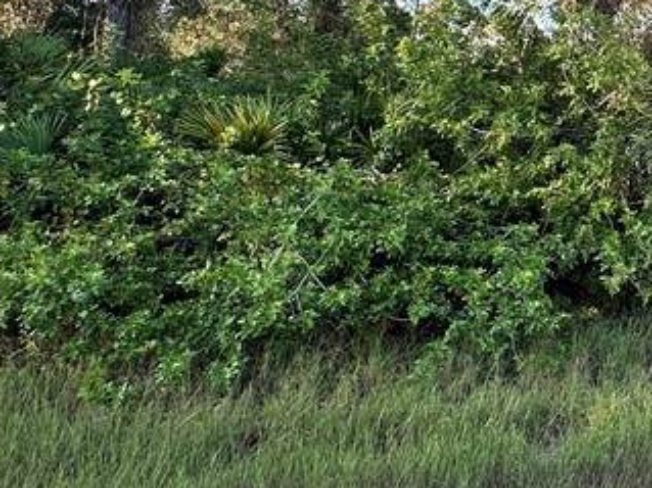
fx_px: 847
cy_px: 35
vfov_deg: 30.5
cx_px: 754
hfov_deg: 34.8
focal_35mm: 45
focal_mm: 2.22
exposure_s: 1/240
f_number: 2.2
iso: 40
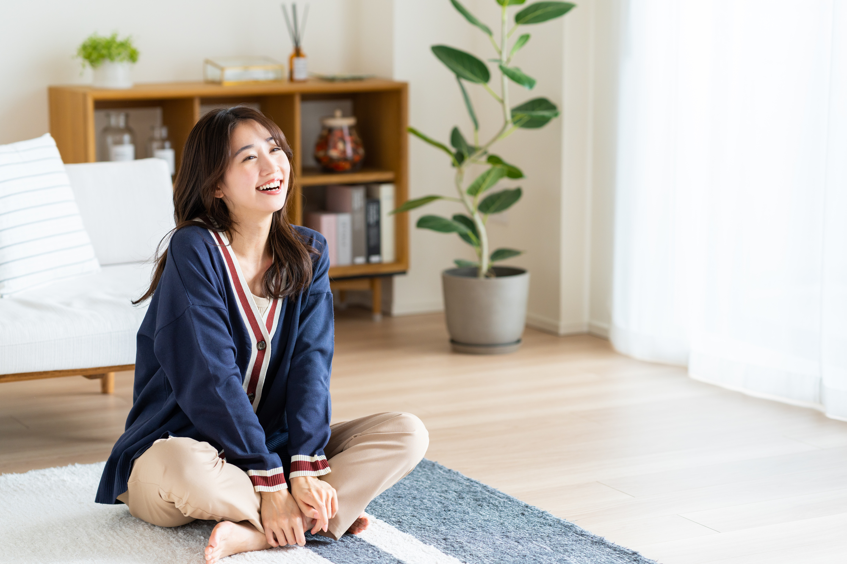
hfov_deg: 23.9
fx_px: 2000
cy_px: 282
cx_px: 424
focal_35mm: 85
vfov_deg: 16.1
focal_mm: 85
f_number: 2.5
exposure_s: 1/320
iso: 400
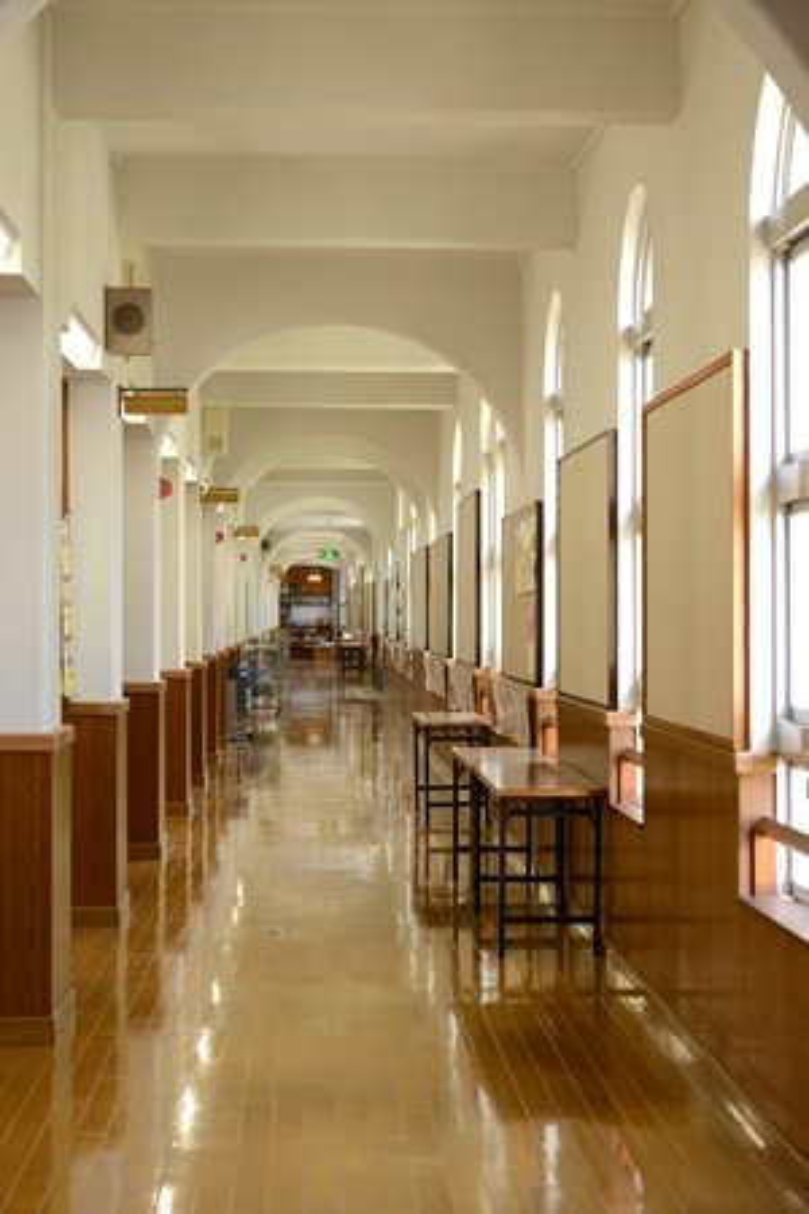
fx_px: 2359
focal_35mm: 70
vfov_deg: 28.8
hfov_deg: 19.5
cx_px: 404
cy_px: 607
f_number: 5
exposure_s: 1/160
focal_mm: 70
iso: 1000
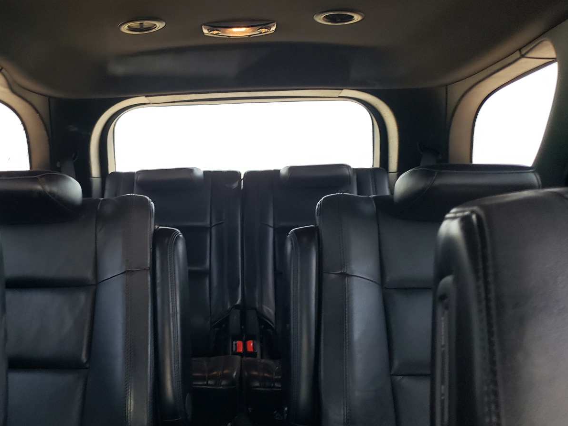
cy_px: 224
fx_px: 574
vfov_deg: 40.7
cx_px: 198
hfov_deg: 51.8
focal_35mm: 35
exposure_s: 1/120
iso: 82
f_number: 1.5
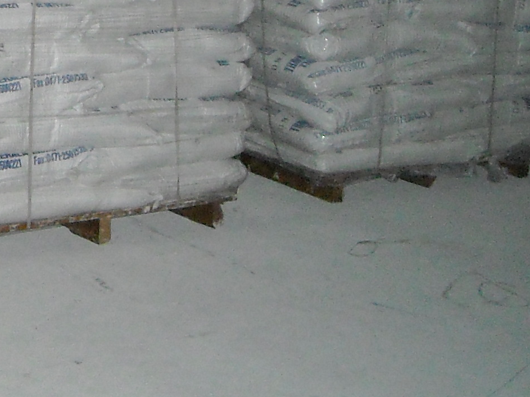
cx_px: -219
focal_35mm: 114
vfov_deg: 12.6
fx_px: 1745
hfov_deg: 16.1
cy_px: -112
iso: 400
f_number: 2.8
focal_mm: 5.7
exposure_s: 1/60
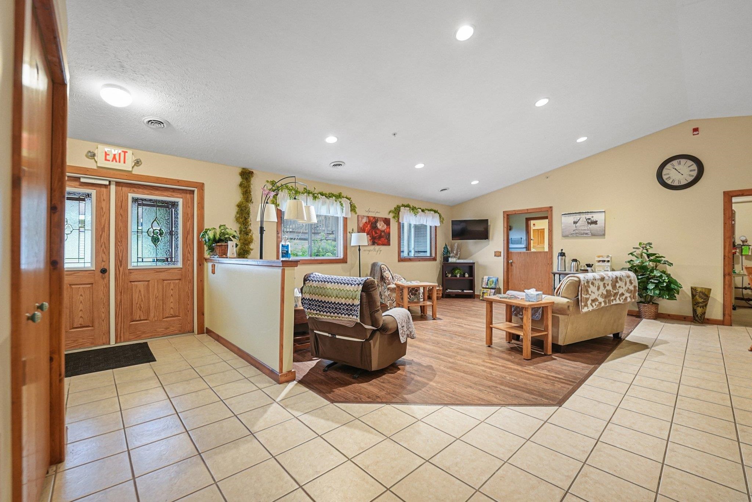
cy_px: 251
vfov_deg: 81.3
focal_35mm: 14
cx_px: 376
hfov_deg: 104.2
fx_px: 293
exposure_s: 1/50
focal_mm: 14
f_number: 3.2
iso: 2500
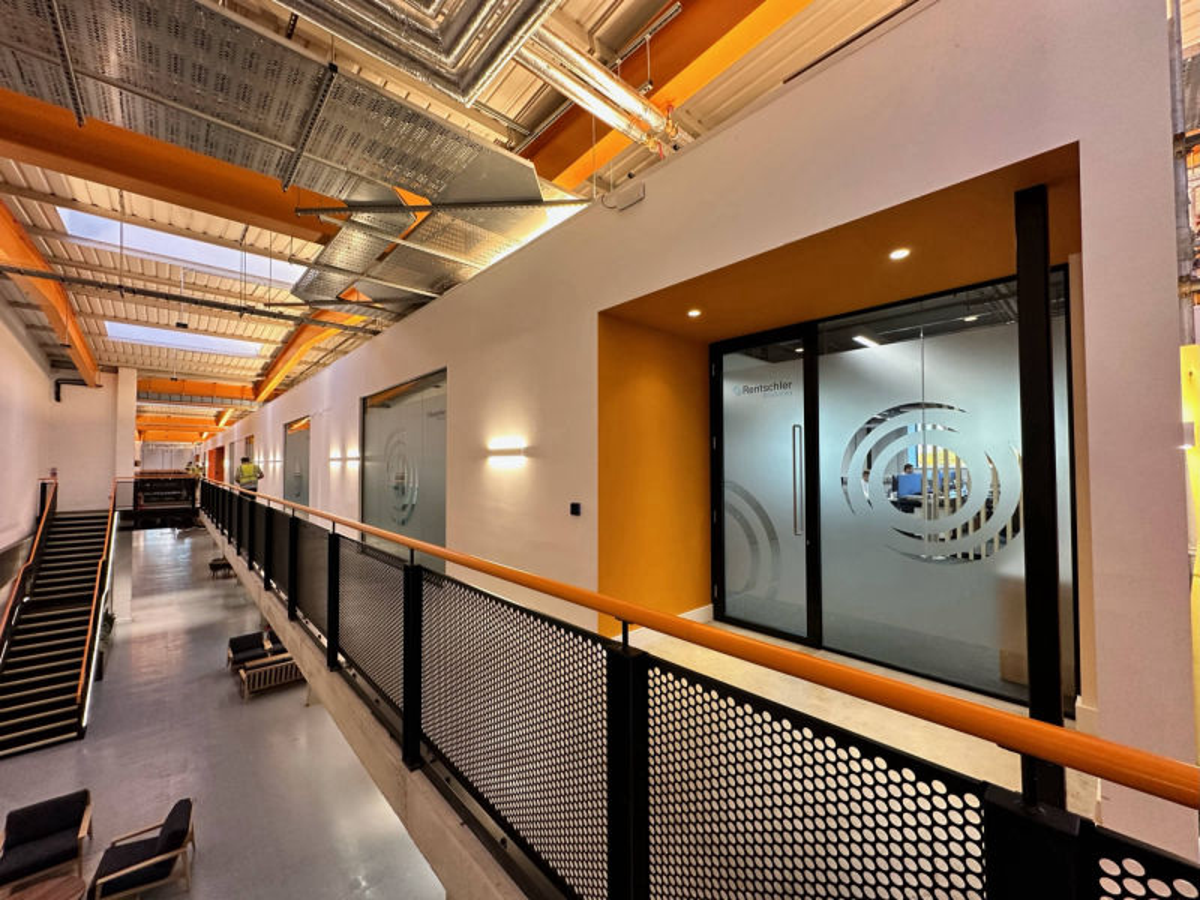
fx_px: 485
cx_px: 600
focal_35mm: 14
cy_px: 450
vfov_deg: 85.7
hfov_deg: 102.1
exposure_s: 1/100
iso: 250
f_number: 2.2
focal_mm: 2.22
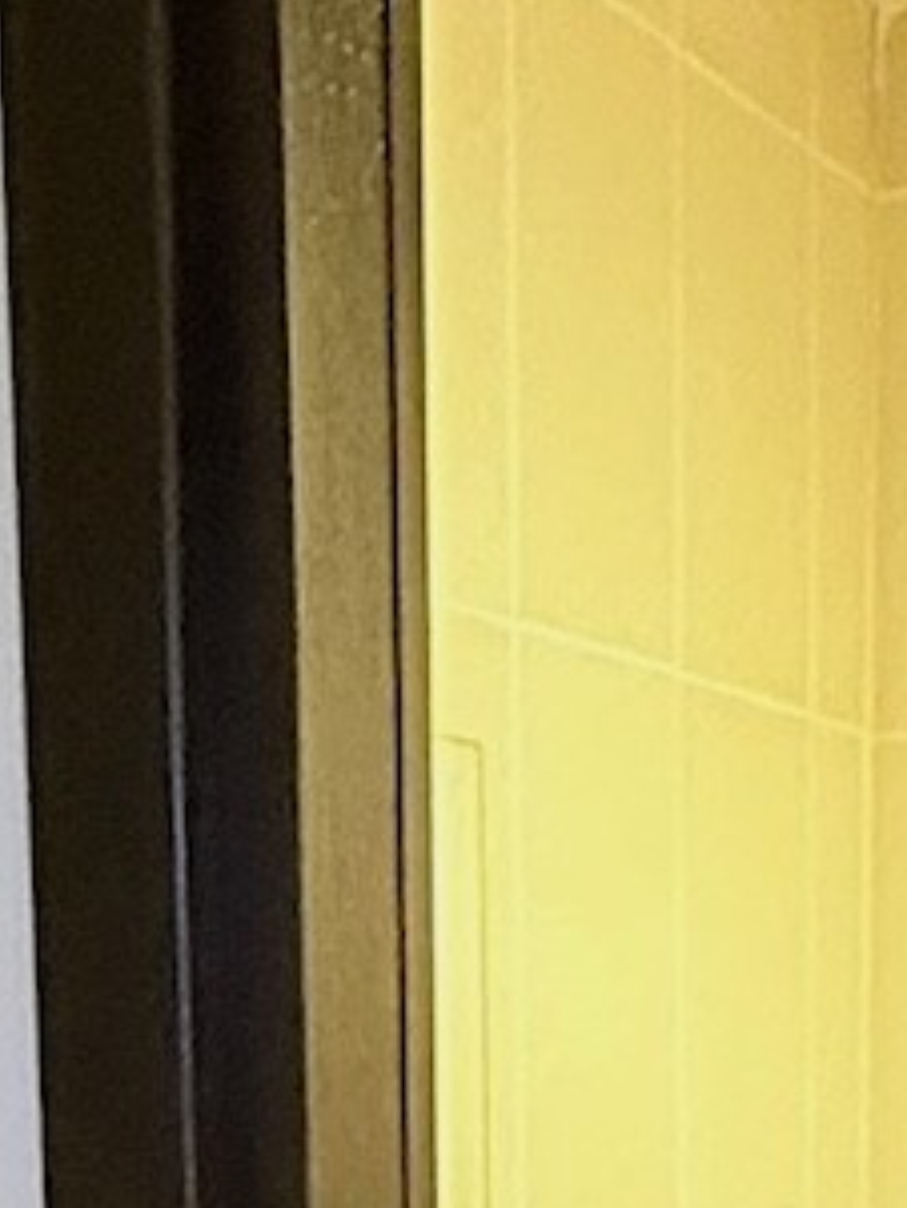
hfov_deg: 15.9
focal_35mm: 93
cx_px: 626
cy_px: 1798
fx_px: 3247
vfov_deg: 18.7
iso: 500
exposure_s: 1/50
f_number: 2.2
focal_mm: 2.22
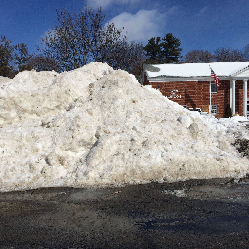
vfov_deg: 46.0
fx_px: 293
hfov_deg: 45.9
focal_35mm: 36
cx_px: 109
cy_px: 127
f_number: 2.2
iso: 32
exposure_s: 1/6849
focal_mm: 4.12
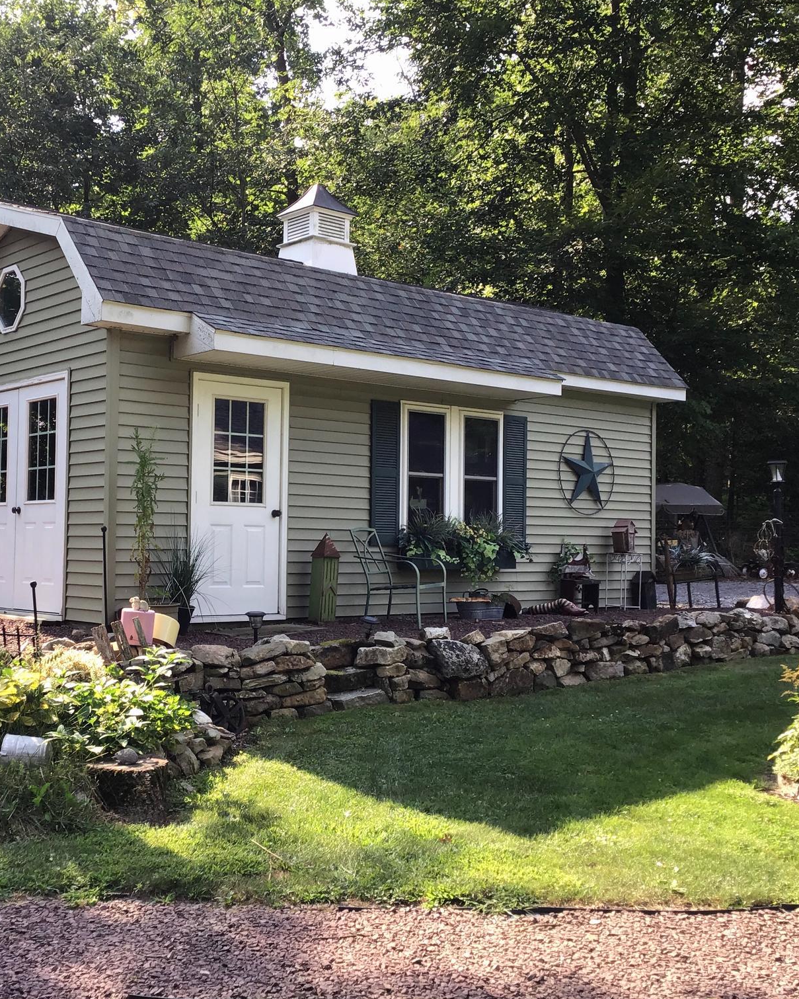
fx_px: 1212
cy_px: 500
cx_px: 293
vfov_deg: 44.8
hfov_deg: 36.3
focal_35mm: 41
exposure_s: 1/163
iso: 25
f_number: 2.4
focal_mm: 3.3
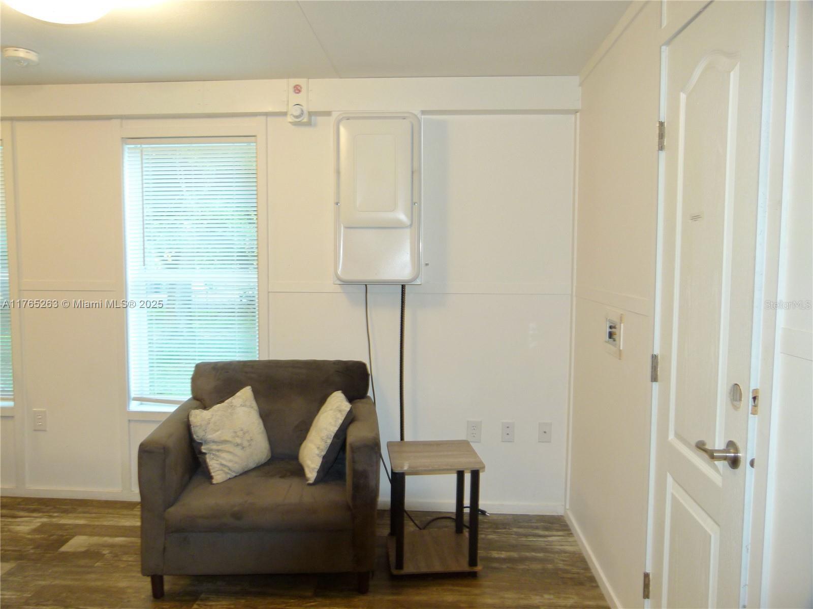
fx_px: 587
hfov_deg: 69.4
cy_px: 304
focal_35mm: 25
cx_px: 406
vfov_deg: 54.9
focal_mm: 4.5
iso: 100
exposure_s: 1/13
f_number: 2.8
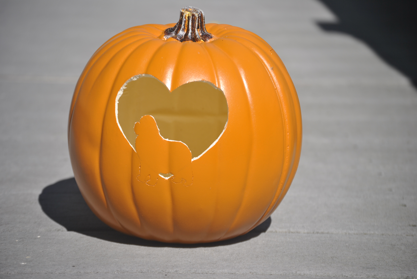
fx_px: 1653
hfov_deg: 14.4
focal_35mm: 142
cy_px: 140
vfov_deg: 9.7
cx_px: 208
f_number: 4.5
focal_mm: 95
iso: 110
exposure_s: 1/1000
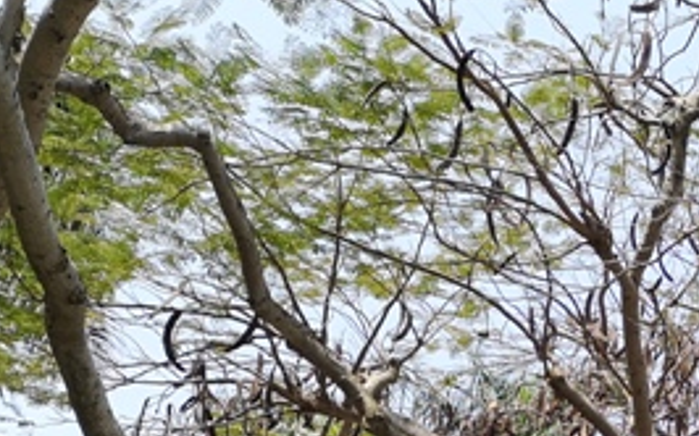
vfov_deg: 13.8
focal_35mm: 86
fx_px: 1638
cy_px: 749
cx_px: 888
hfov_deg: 21.9
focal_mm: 3.95
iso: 50
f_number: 1.8
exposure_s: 1/1046
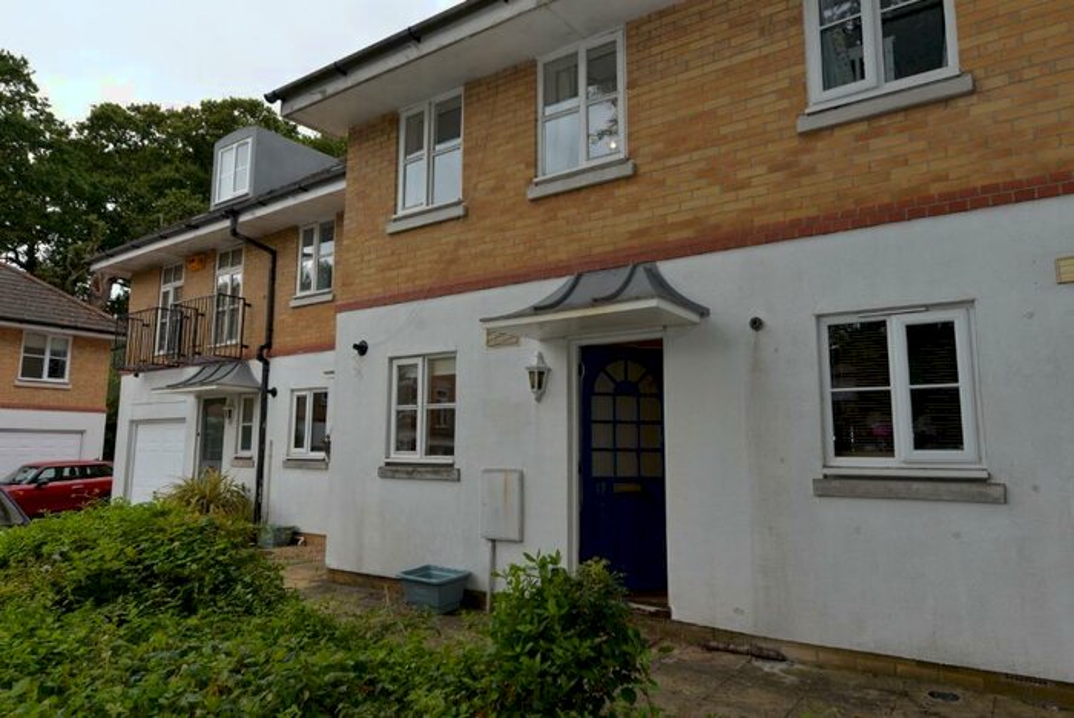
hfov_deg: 73.7
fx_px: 717
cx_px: 537
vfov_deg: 53.2
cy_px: 359
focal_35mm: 24
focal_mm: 24
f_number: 5.6
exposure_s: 1/125
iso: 100
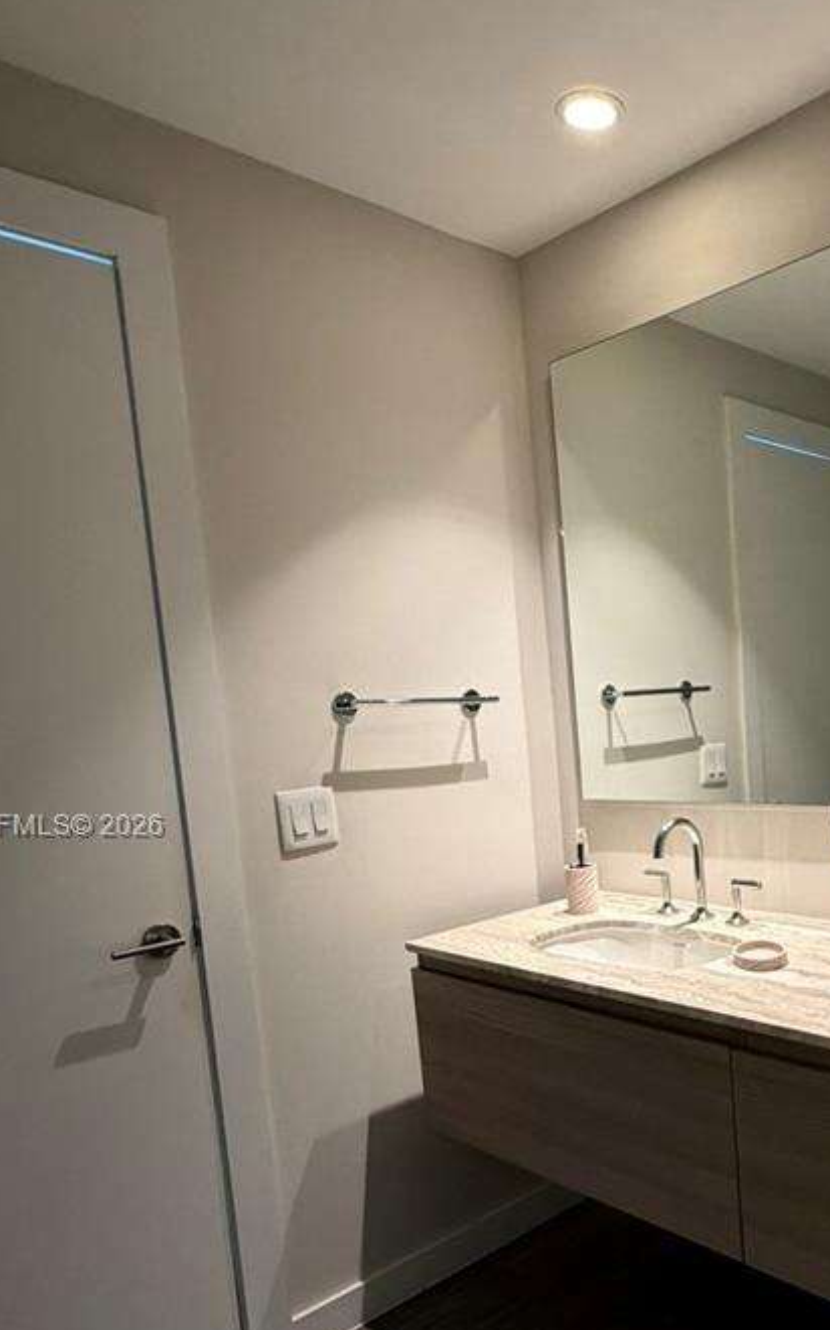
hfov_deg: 43.2
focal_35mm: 27
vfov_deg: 67.4
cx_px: 697
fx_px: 978
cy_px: 828
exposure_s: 1/60
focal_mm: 2.22
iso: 320
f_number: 2.2
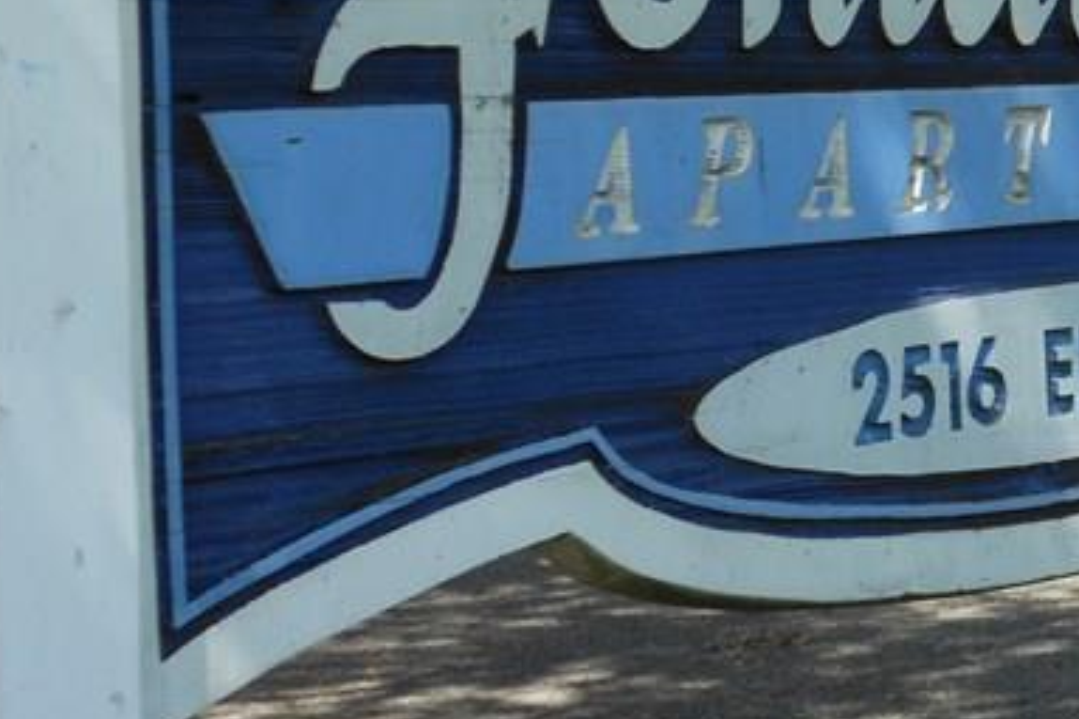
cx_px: 1310
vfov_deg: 9.8
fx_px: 4164
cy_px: -31
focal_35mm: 139
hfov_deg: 14.3
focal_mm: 8.9
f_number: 4
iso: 80
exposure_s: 1/160
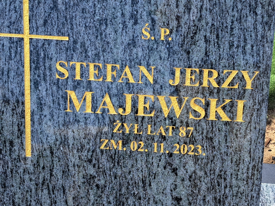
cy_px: 103
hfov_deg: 71.6
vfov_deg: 56.8
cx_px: 138
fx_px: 191
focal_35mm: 24
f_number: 1.8
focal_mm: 5.23
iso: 50
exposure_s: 1/224
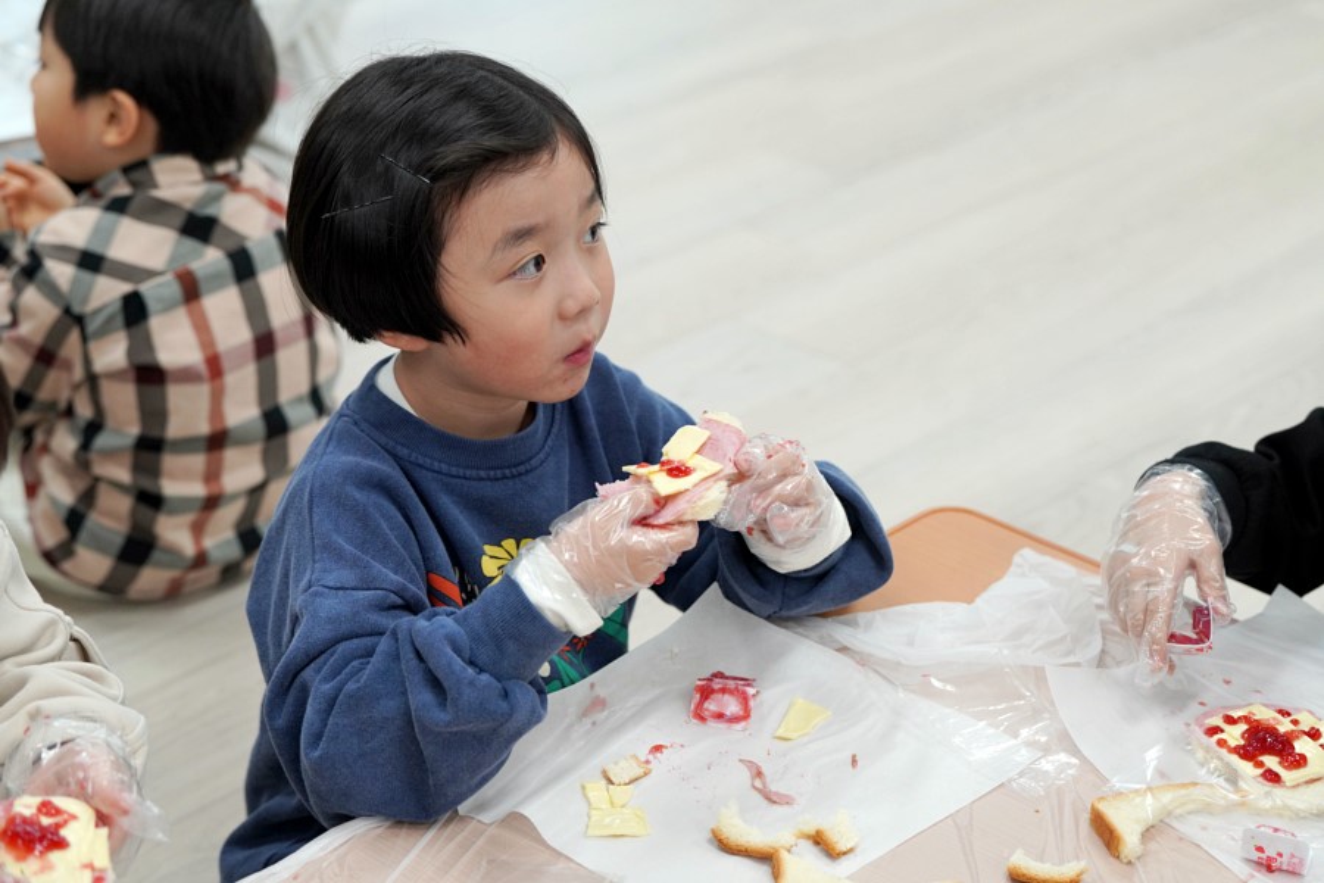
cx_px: 662
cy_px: 442
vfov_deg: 19.5
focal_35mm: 70
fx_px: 2574
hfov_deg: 28.8
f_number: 4
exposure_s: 1/160
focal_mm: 70
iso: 1250
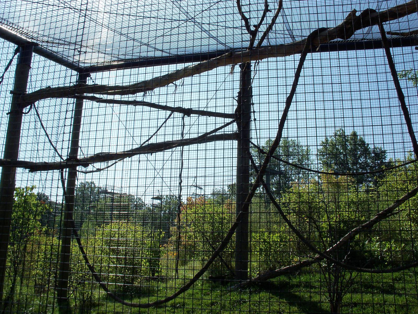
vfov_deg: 40.7
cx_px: 209
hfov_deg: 52.6
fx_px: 423
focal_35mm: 35
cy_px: 157
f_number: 5.5
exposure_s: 1/500
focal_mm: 6.3
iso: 64
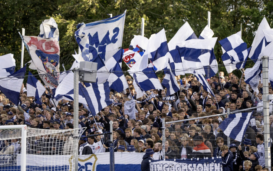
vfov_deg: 6.1
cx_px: 130
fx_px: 1592
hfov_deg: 9.8
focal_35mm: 214
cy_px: 88
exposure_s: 1/2500
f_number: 2.8
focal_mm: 185
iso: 1000
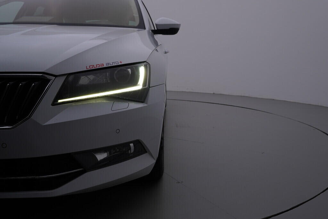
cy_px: 110
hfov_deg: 53.1
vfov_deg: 36.9
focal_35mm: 36
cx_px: 164
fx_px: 328
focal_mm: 24
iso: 125
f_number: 5.6
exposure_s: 1/160
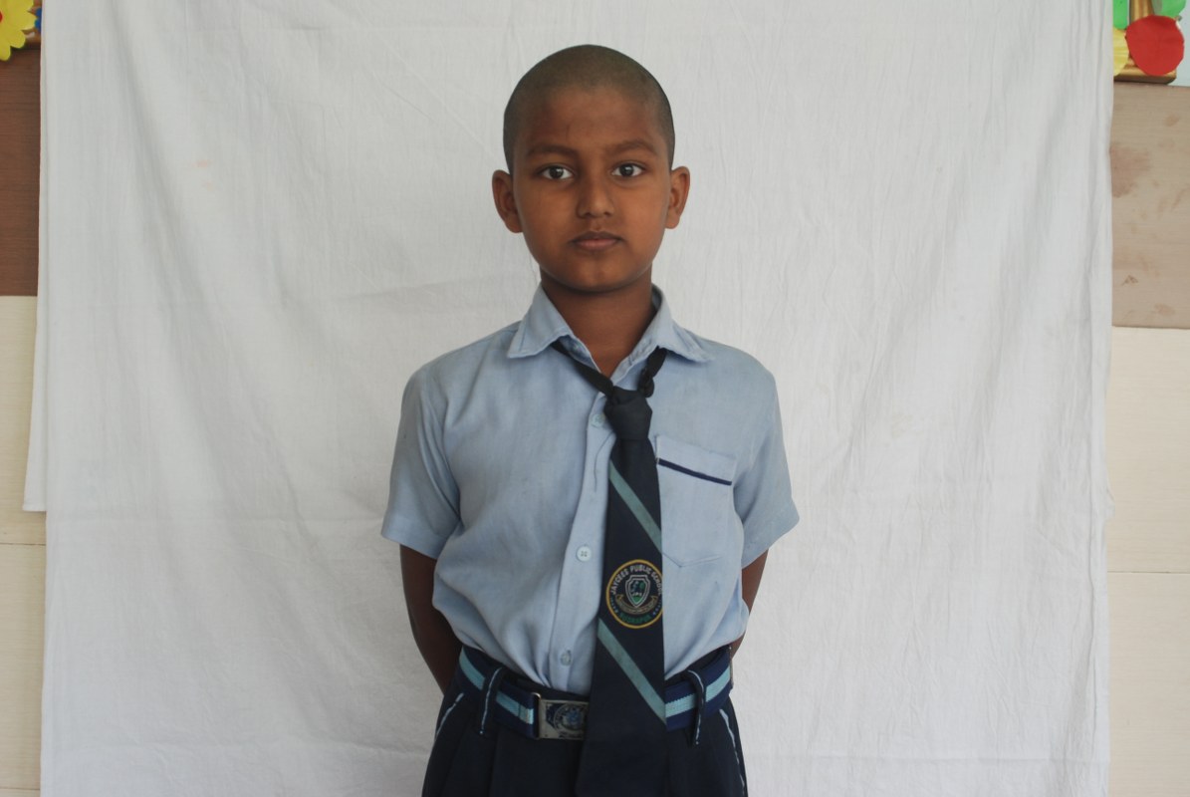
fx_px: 1390
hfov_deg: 46.3
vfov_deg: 32.0
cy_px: 398
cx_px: 595
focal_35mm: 42
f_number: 4.5
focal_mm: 28
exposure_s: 1/80
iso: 200
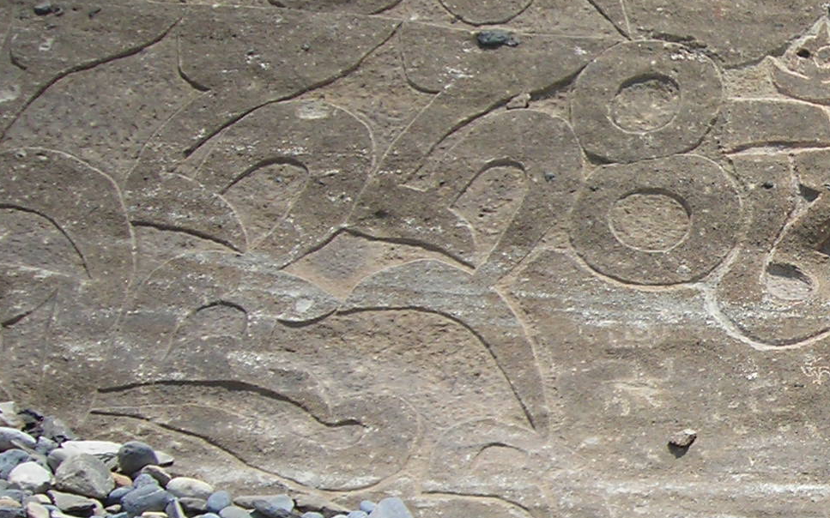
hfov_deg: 18.2
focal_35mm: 108
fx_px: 2443
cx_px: 1020
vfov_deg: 12.1
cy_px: 328
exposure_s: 1/148
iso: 50
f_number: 6.4
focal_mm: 6.3
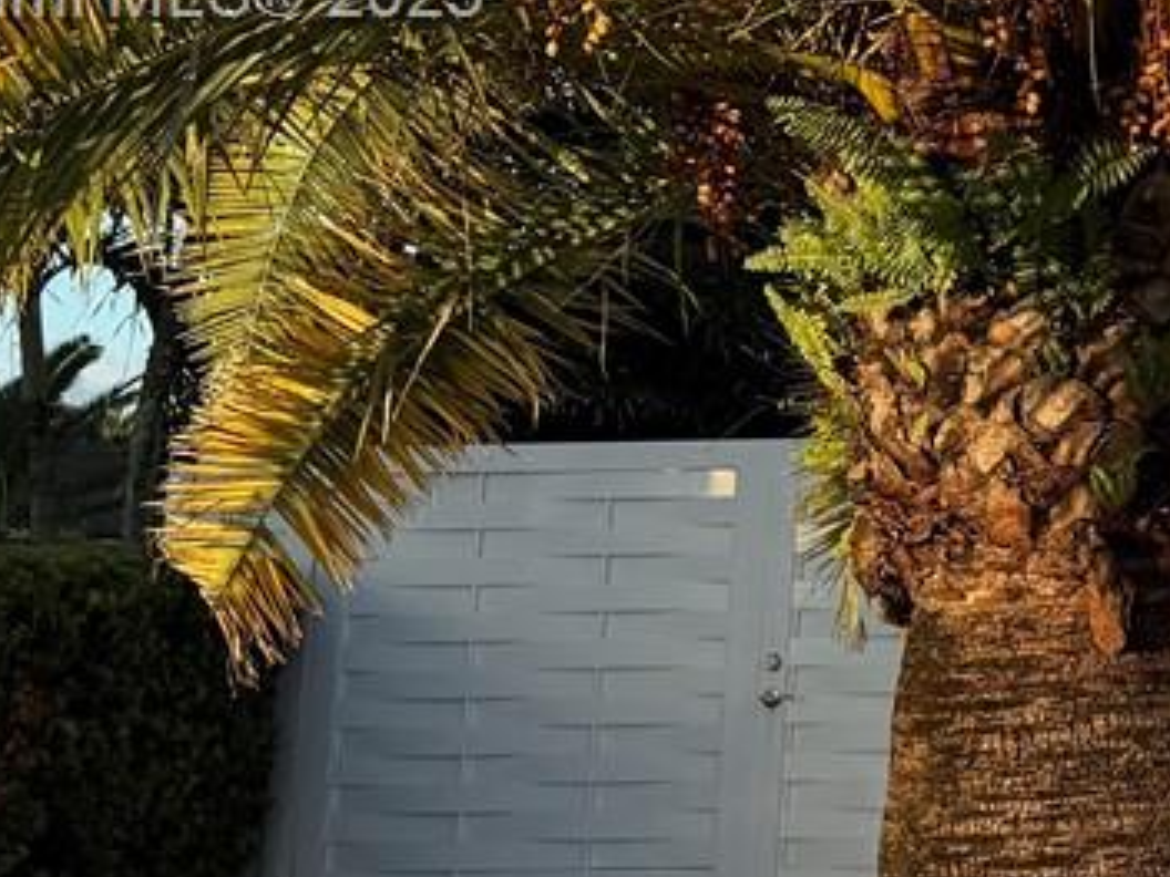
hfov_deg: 15.6
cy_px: 0
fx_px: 3684
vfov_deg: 13.4
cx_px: 2081
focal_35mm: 109
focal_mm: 6.76
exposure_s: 1/2611
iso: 80
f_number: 1.78
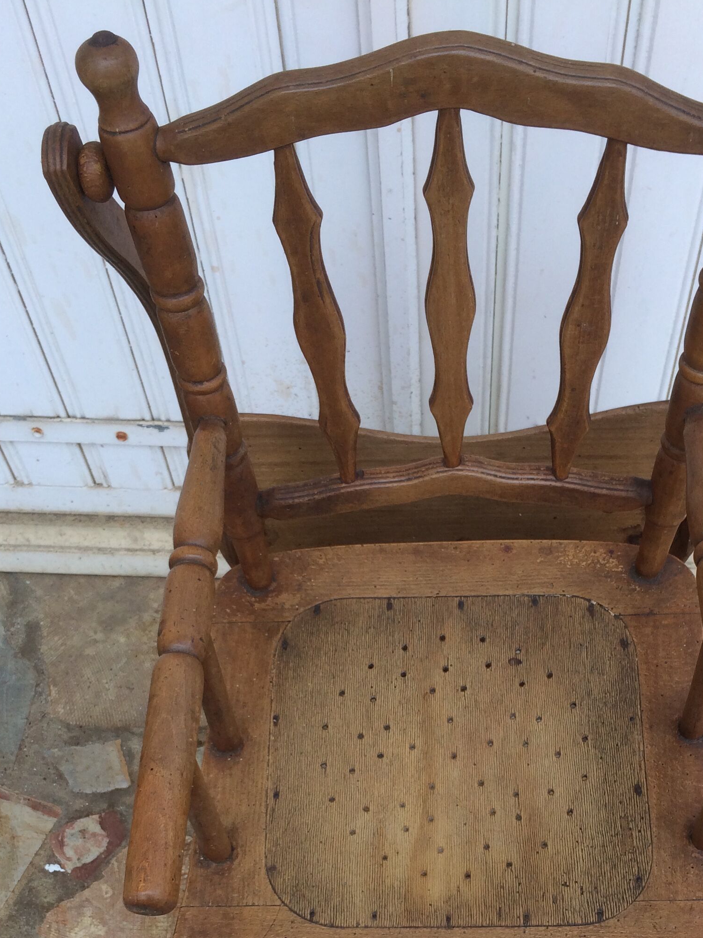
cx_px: 445
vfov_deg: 38.8
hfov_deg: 30.7
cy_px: 755
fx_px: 1273
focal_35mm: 47
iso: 40
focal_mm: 4.15
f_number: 2.2
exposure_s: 1/100
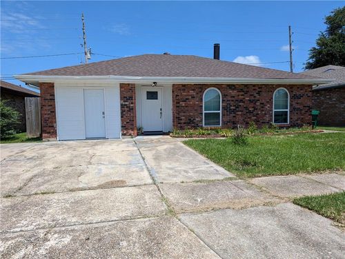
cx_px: 172
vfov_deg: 56.9
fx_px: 239
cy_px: 130
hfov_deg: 71.5
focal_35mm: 24
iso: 22
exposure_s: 1/1176
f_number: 1.68
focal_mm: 6.9
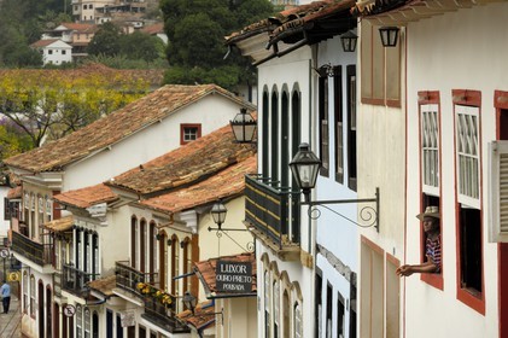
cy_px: 169
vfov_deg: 10.1
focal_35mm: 135
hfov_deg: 15.2
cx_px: 254
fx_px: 1903
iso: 100
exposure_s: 1/90
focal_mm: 90
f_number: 6.3
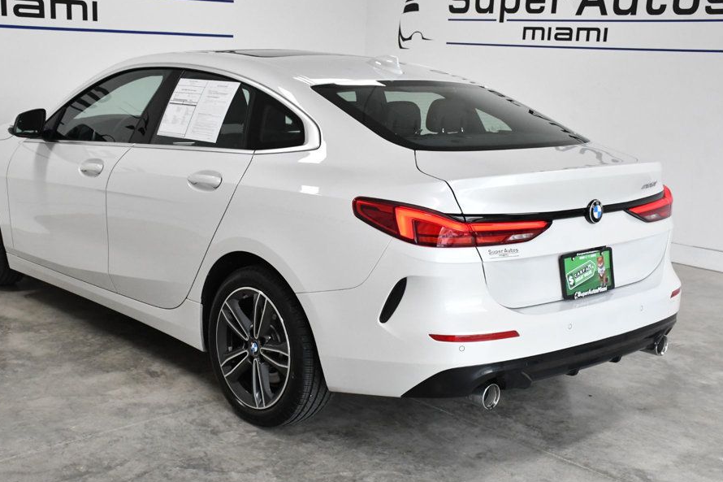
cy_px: 235
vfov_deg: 29.2
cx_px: 329
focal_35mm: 46
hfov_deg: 42.7
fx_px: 924
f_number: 9
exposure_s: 1/320
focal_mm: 27
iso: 2500
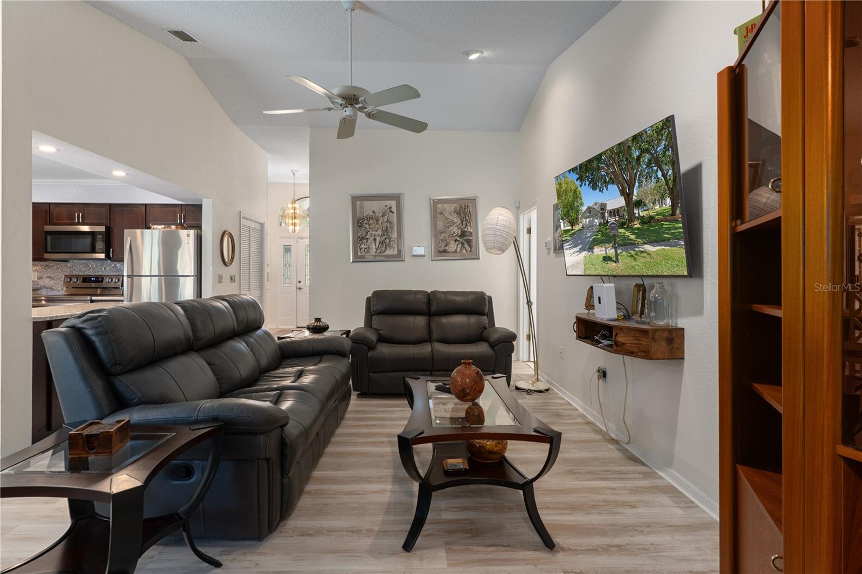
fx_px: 431
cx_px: 431
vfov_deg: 67.4
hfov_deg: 90.0
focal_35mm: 18
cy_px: 287
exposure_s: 1/1.25
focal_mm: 12
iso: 250
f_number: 8
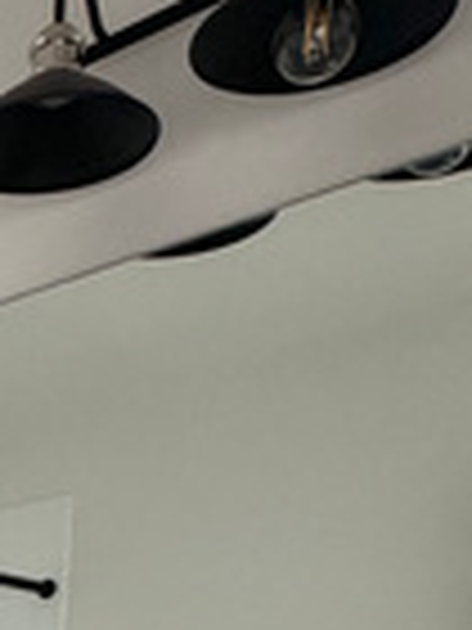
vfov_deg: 21.3
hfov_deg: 15.7
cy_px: 945
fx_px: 1400
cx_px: -432
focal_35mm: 77
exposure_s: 1/87
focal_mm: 2.22
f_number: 2.2
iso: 320
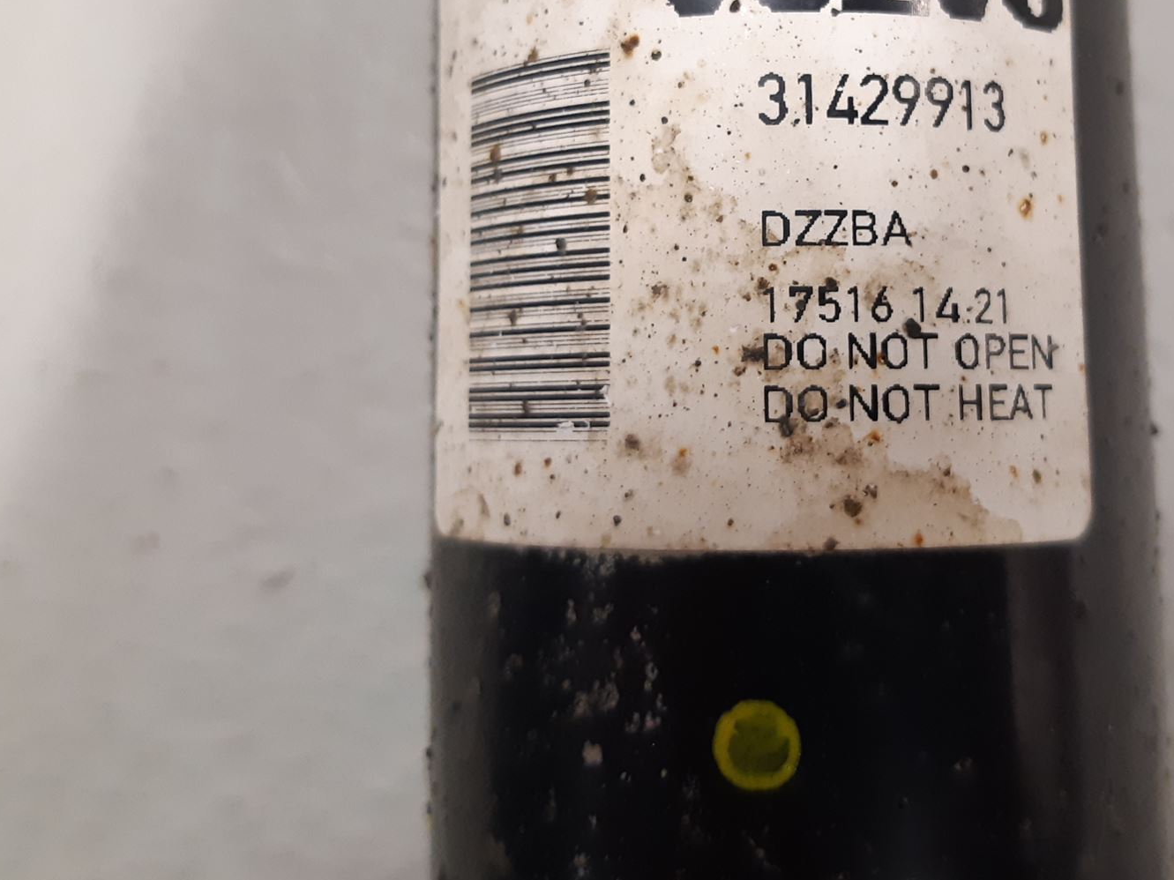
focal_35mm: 40
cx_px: 752
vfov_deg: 35.2
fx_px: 1356
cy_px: 223
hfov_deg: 46.3
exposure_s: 1/50
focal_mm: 3.93
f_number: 1.7
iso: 200
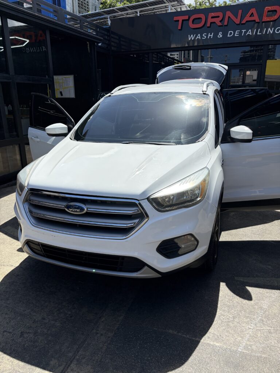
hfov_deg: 53.1
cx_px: 140
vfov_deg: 67.3
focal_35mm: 26
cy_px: 186
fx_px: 280
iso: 50
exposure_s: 1/3125
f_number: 1.6
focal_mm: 5.96
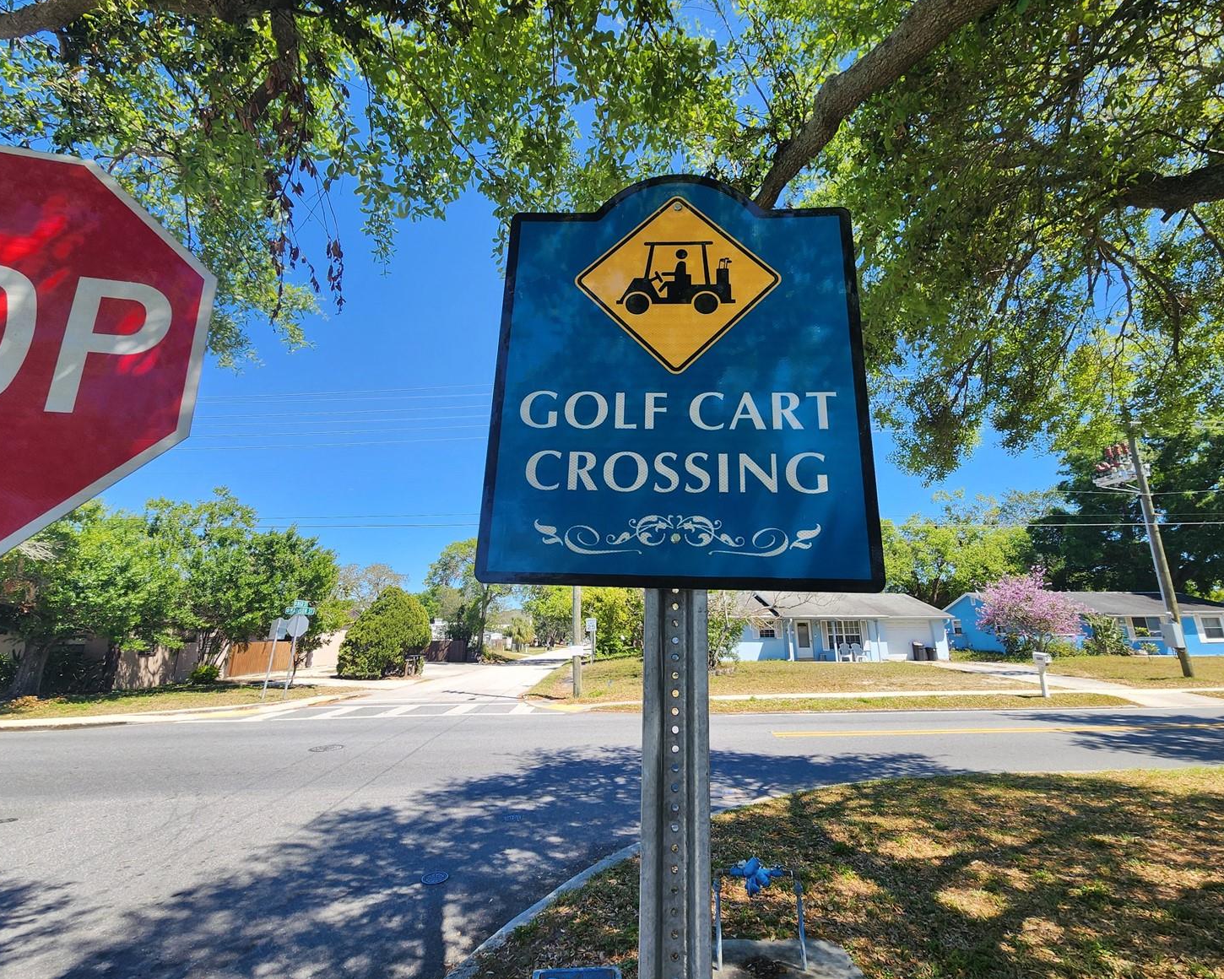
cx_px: 624
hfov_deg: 100.7
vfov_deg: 88.0
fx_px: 507
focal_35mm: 14
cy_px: 484
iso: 50
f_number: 2.2
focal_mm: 2.2
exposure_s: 1/750
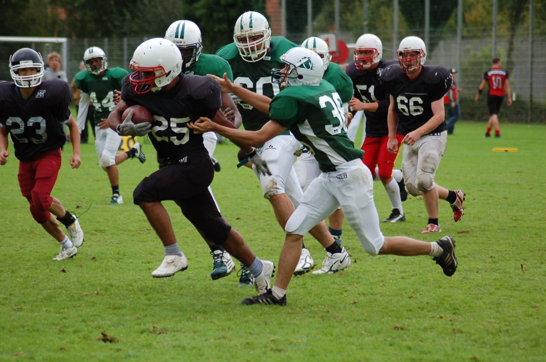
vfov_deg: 6.8
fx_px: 3065
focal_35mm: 202
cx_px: 273
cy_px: 181
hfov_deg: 10.2
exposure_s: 1/640
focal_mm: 135
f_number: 4.5
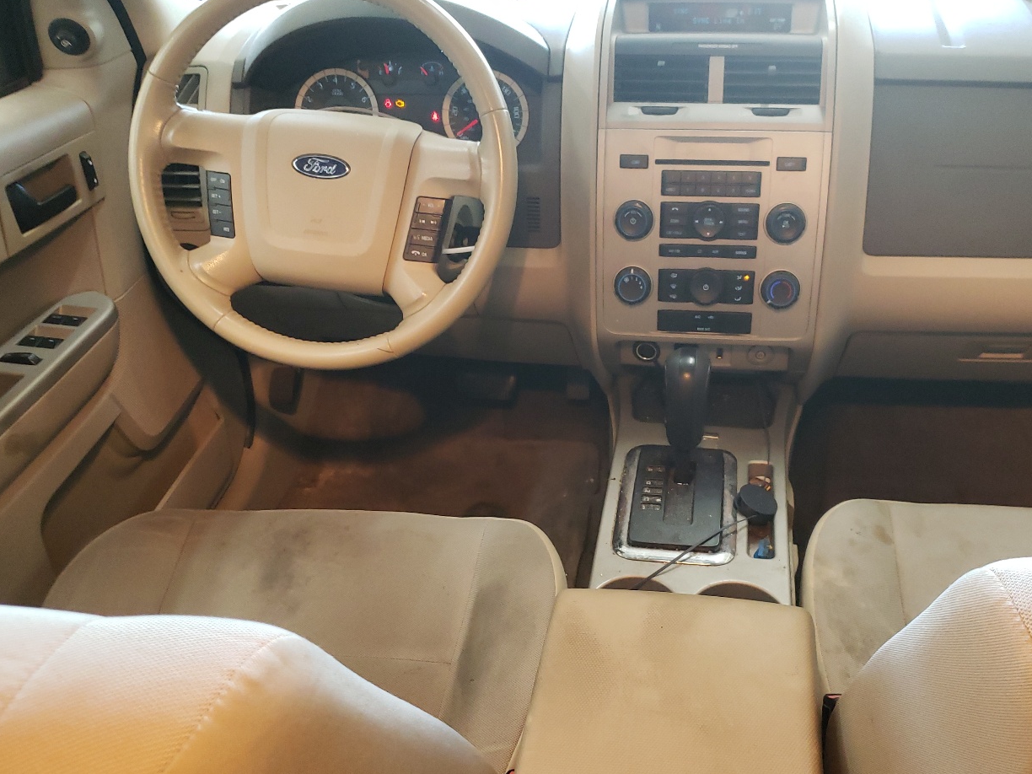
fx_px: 1014
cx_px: 615
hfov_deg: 53.6
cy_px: 433
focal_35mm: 34
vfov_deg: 41.7
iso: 262
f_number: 1.5
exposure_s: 1/30
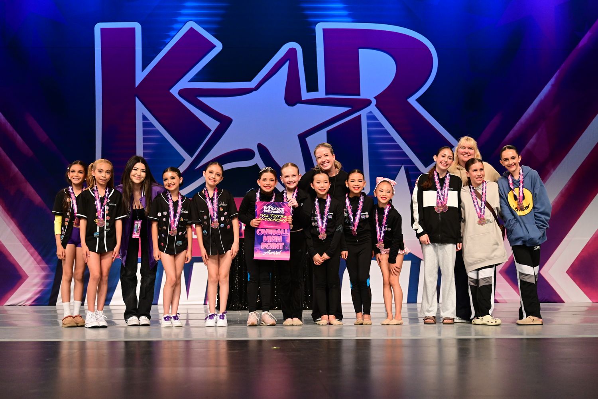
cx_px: 299
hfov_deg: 35.1
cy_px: 200
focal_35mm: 57
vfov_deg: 23.8
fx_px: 947
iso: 2500
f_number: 3.5
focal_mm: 57
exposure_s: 1/800
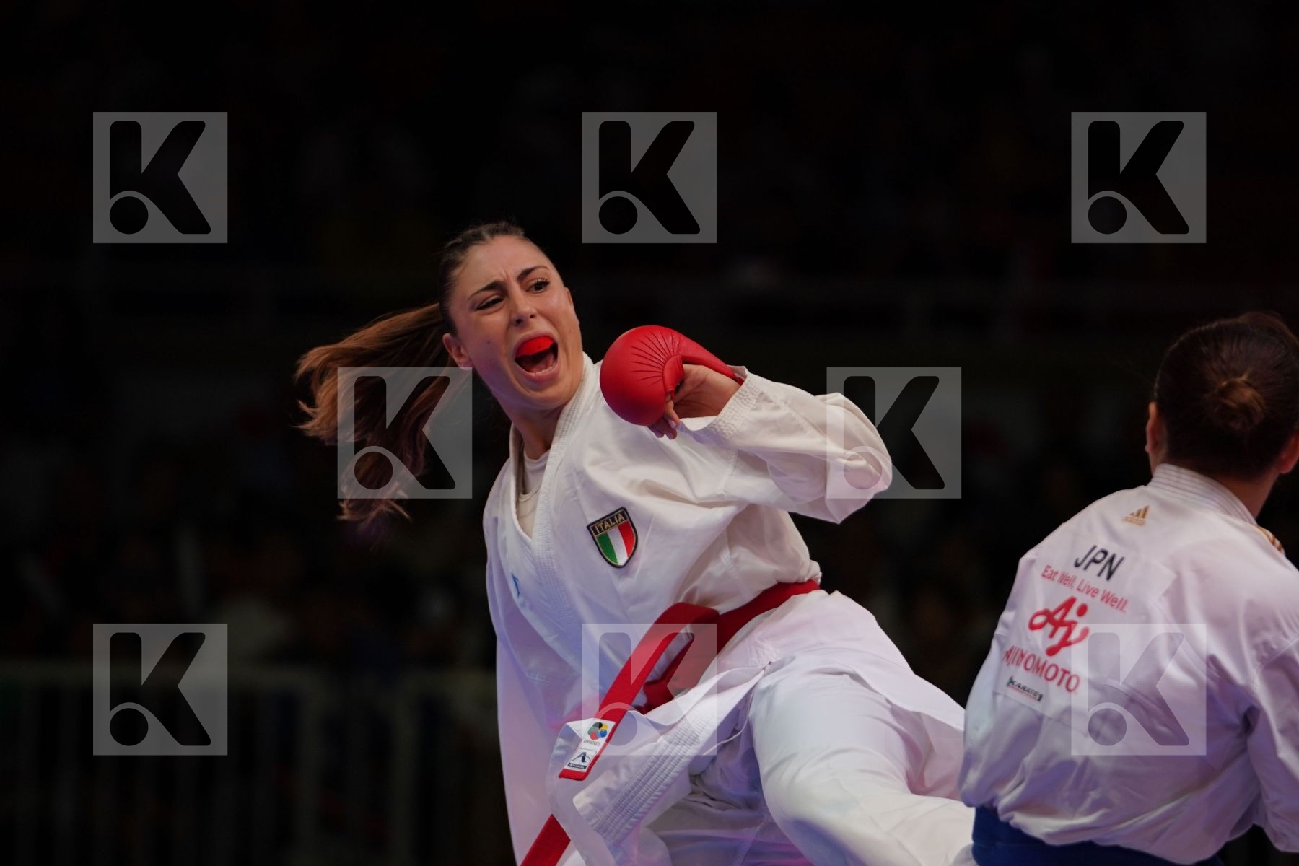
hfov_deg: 7.3
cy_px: 433
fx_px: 10211
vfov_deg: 4.9
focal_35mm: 283
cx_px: 650
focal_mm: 189
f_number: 2.8
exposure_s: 1/1000
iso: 400
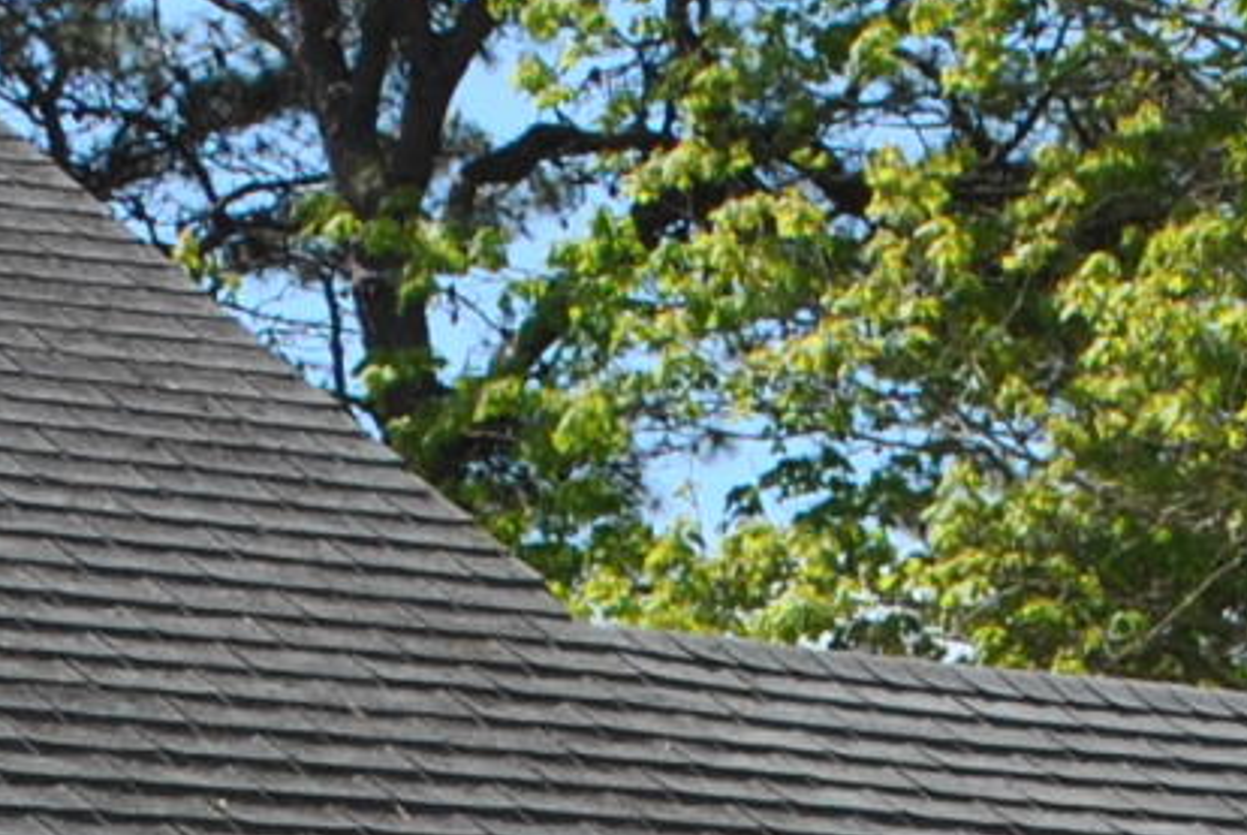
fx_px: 9050
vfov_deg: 5.2
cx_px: 1015
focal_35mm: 261
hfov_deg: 7.9
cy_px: 1655
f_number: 8
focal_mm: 24
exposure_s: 1/250
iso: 100
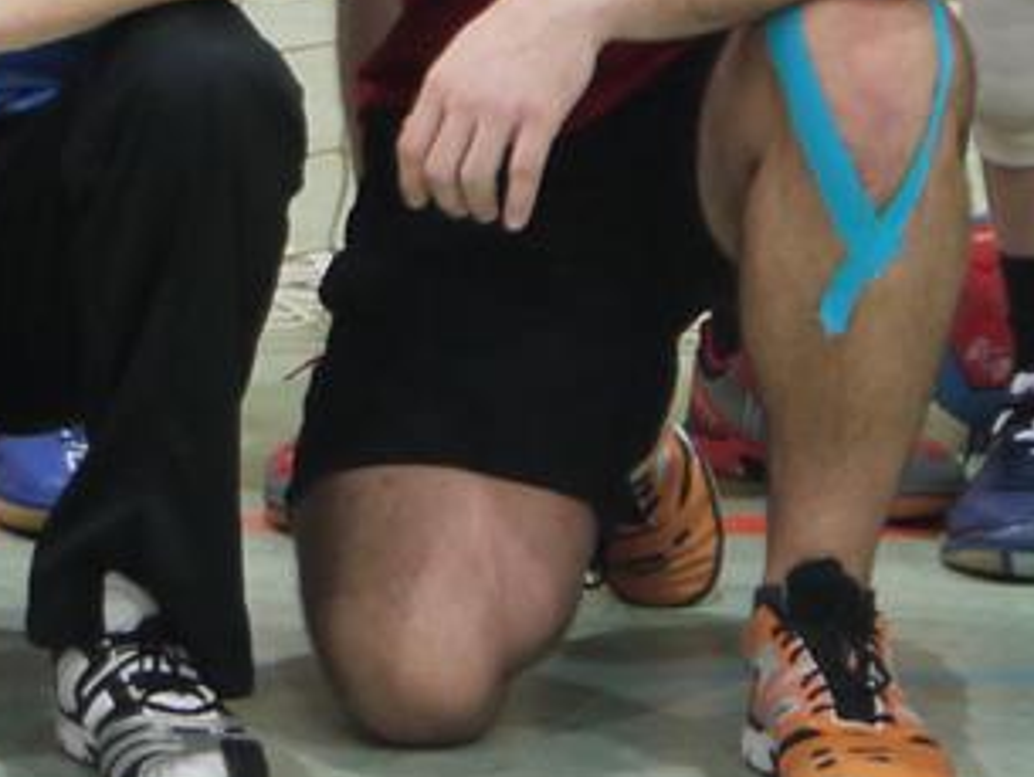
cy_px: -713
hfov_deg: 5.8
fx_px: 10160
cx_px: -590
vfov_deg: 4.3
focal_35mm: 340
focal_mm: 36
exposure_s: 1/13
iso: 400
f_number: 5.3
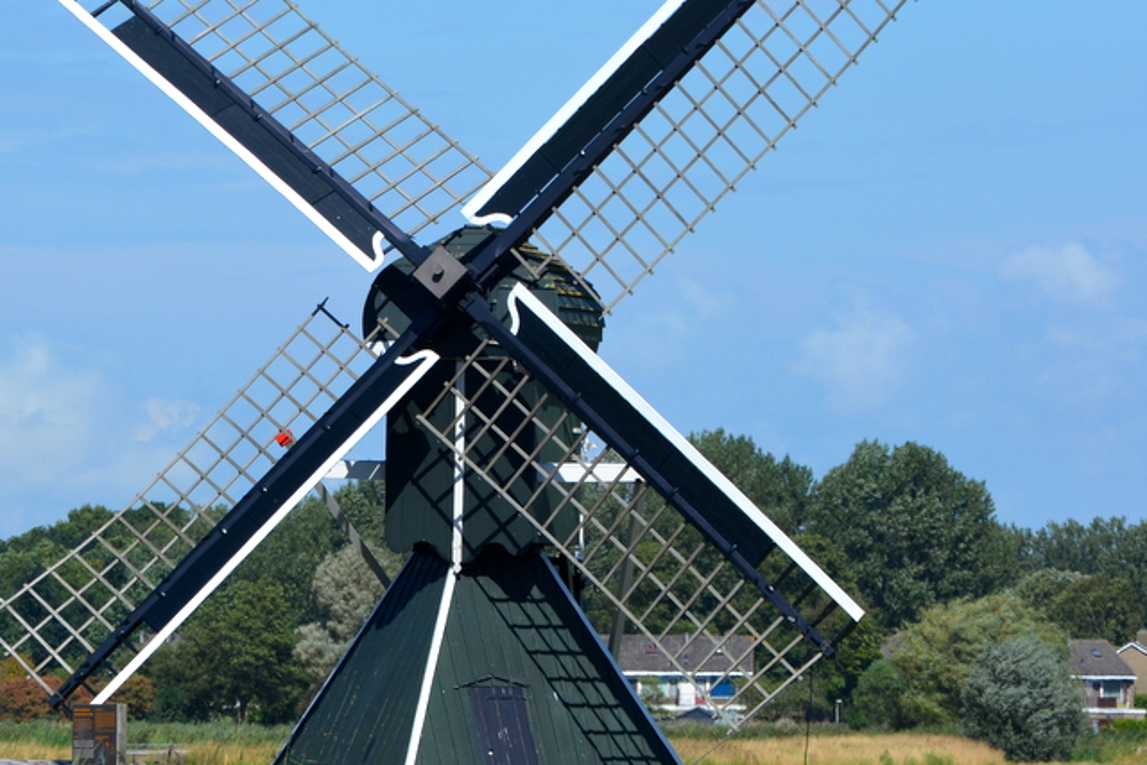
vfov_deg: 4.0
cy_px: 434
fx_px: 11083
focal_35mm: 348
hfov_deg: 5.9
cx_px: 407
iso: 200
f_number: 7.1
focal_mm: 145
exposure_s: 1/800
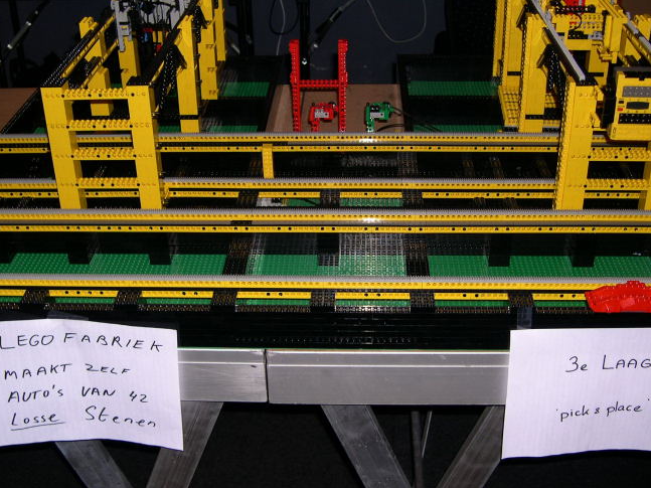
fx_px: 884
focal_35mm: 47
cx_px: 314
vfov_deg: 30.9
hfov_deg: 40.4
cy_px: 245
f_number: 2.8
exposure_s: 1/60
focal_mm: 8
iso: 100
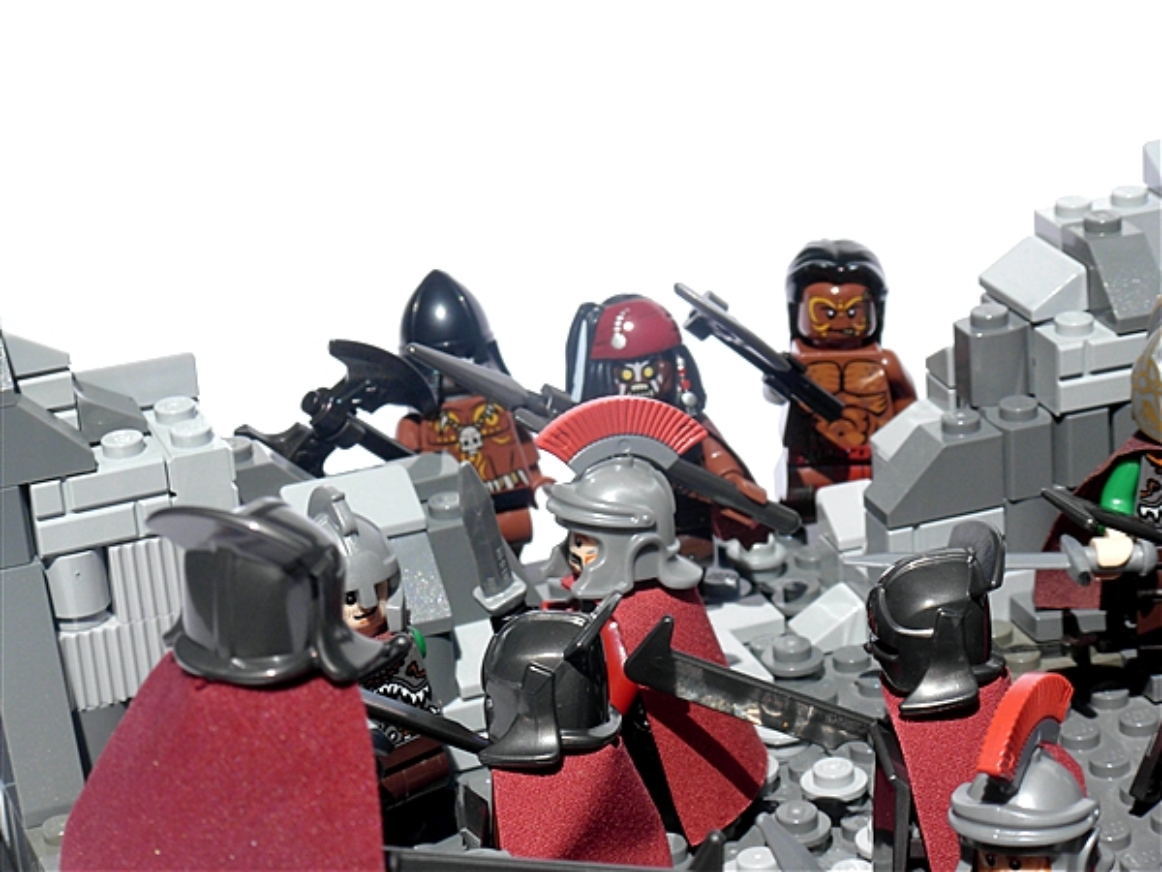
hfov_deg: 16.1
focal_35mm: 122
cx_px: 581
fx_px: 4095
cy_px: 436
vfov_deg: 12.1
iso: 79
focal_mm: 20.2
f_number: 7.3
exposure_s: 1/406
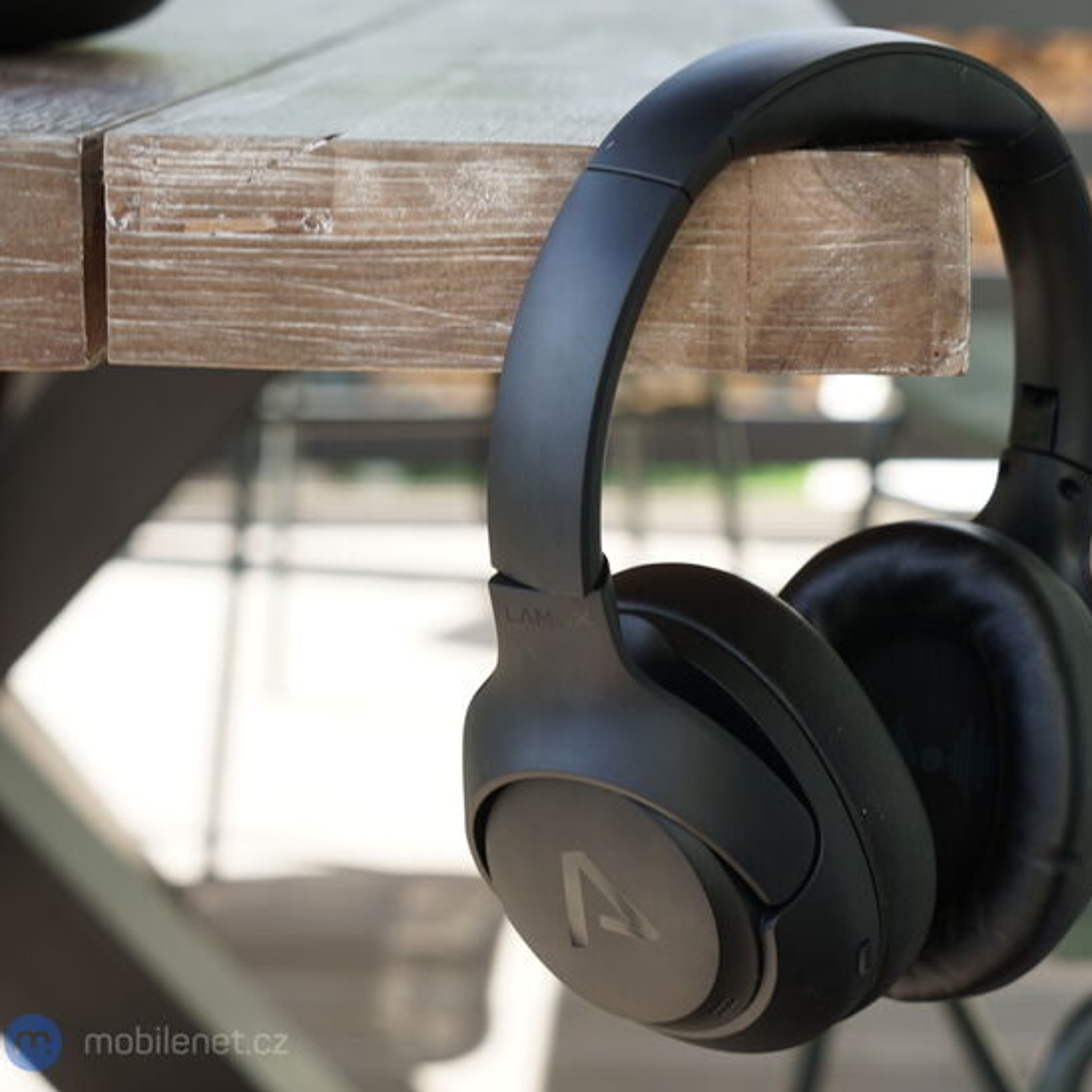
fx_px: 2248
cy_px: 544
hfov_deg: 27.0
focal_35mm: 63
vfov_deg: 27.3
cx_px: 808
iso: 100
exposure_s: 1/50
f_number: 5.6
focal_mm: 49
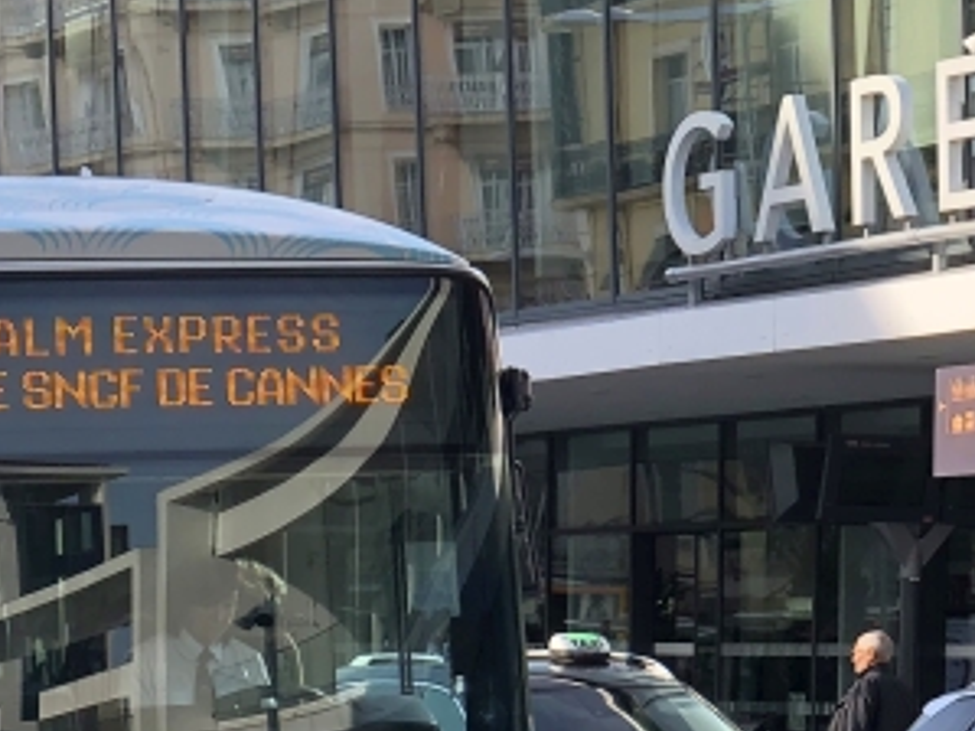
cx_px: 59
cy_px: 829
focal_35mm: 167
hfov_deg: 11.7
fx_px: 4702
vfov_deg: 8.8
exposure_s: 1/444
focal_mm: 6
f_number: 2.4
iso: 16
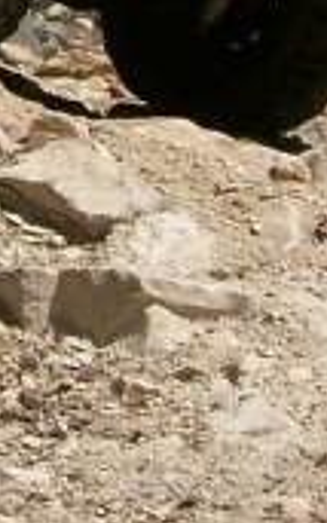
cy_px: -254
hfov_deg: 5.6
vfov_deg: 8.9
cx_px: -397
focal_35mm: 229
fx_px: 3263
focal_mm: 6
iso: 80
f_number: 4.8
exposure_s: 1/849
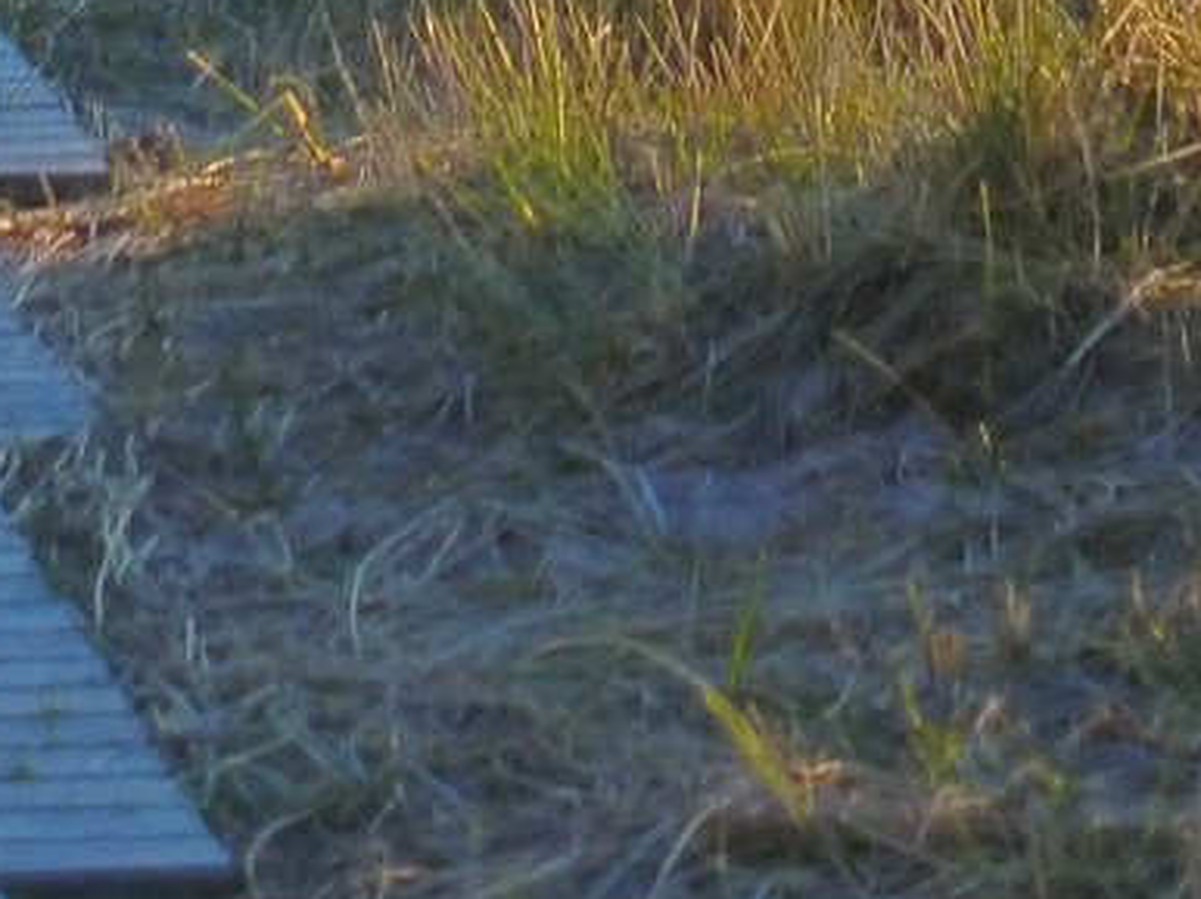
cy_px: -958
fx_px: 15534
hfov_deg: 4.4
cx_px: 457
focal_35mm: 448
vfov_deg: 3.3
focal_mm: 16.1
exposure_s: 1/160
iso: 200
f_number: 5.2
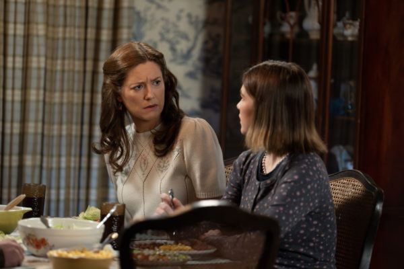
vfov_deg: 9.3
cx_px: 202
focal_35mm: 147
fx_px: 1650
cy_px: 134
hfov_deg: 14.0
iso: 6400
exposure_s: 1/100
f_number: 2.8
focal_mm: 147
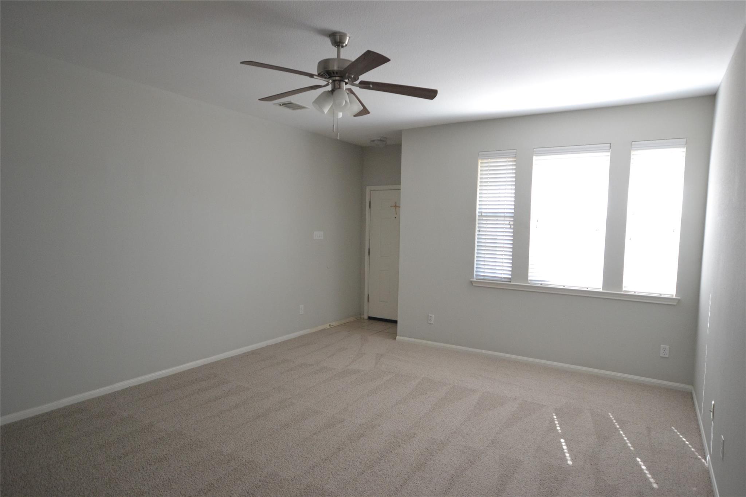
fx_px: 435
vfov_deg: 59.5
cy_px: 248
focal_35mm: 21
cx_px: 373
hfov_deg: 81.2
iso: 1250
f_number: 4.8
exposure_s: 1/60
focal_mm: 14
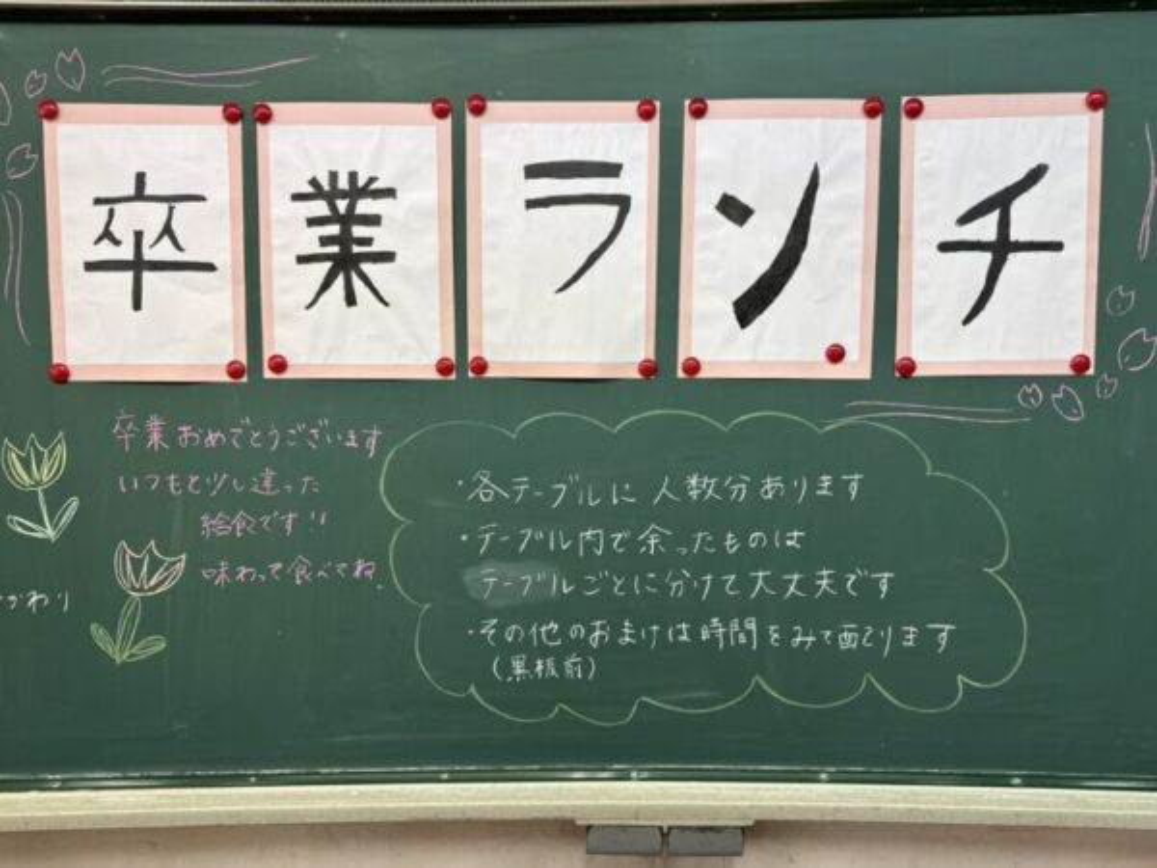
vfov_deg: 56.8
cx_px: 578
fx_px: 802
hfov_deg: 71.6
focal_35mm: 24
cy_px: 434
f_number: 1.78
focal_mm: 6.76
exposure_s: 1/120
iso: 125
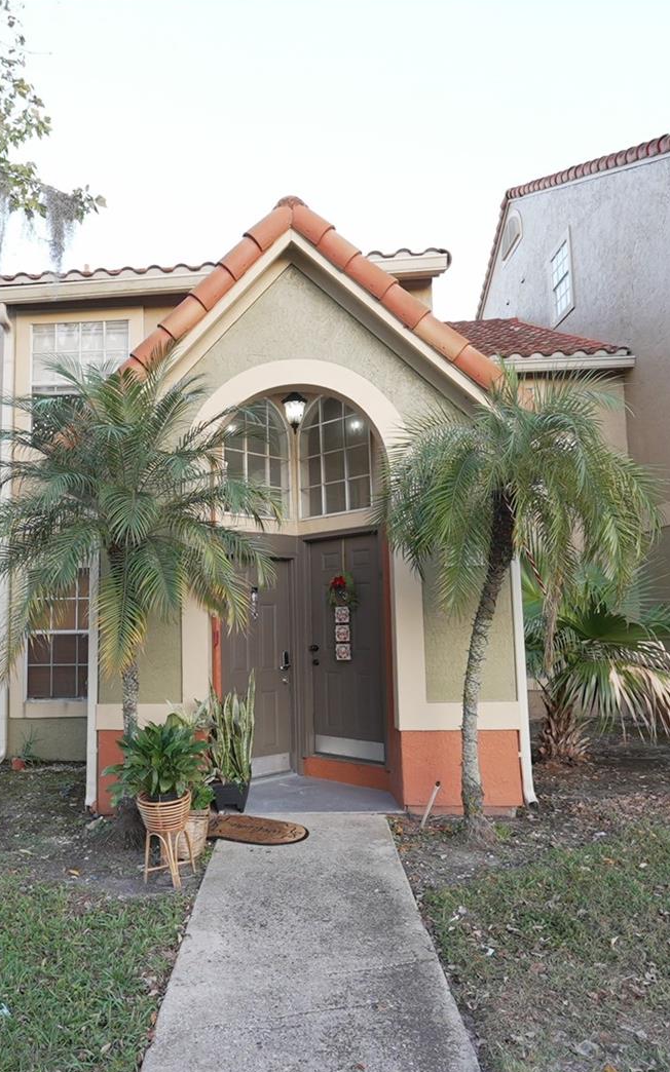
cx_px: 238
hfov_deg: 48.6
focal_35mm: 25
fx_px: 731
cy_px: 541
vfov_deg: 72.6
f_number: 2.5
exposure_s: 1/50
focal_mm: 11
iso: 100
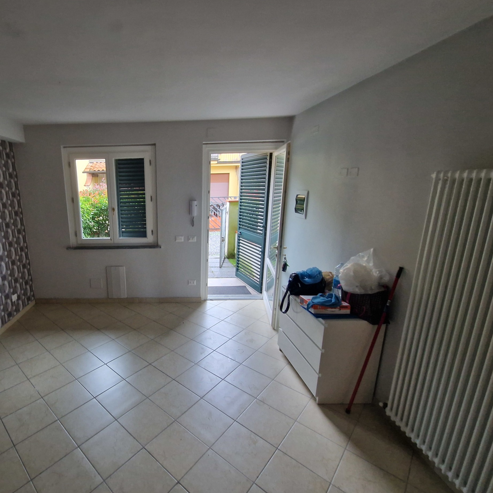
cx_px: 163
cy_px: 251
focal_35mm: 16
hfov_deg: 84.3
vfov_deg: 87.4
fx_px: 258
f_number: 2.2
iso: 320
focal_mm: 2.2
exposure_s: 1/50
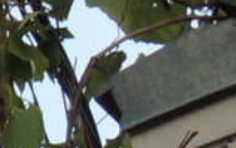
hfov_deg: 3.5
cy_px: 223
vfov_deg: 2.2
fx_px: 3806
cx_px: -528
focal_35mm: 591
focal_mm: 13.3
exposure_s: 1/60
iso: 125
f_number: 6.2
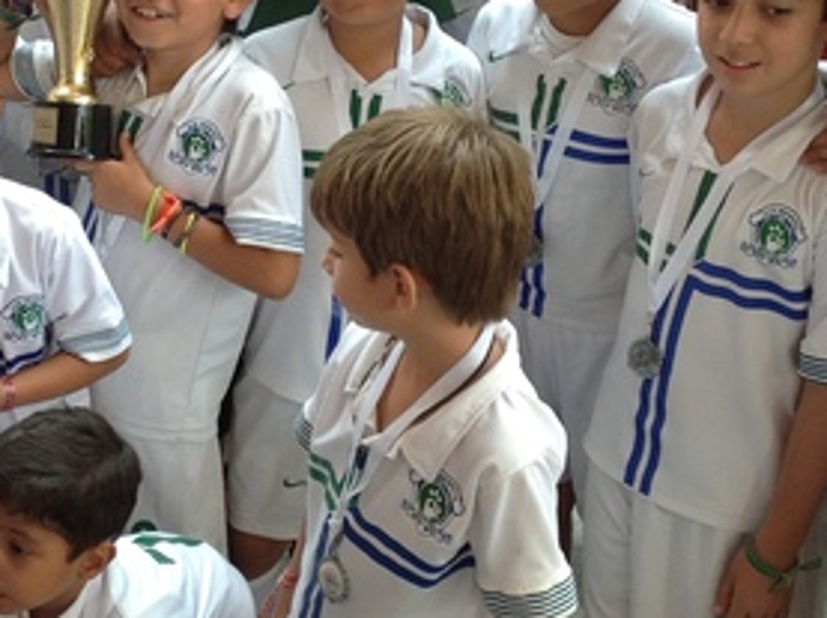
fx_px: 1933
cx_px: 236
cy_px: 266
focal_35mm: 81
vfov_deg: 18.2
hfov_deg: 24.0
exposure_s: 1/120
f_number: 2.4
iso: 64
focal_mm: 4.28
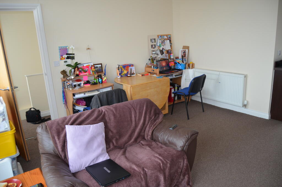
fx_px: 211
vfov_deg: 47.7
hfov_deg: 67.5
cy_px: 94
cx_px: 141
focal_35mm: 27
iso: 800
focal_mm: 18
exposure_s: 1/60
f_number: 3.5
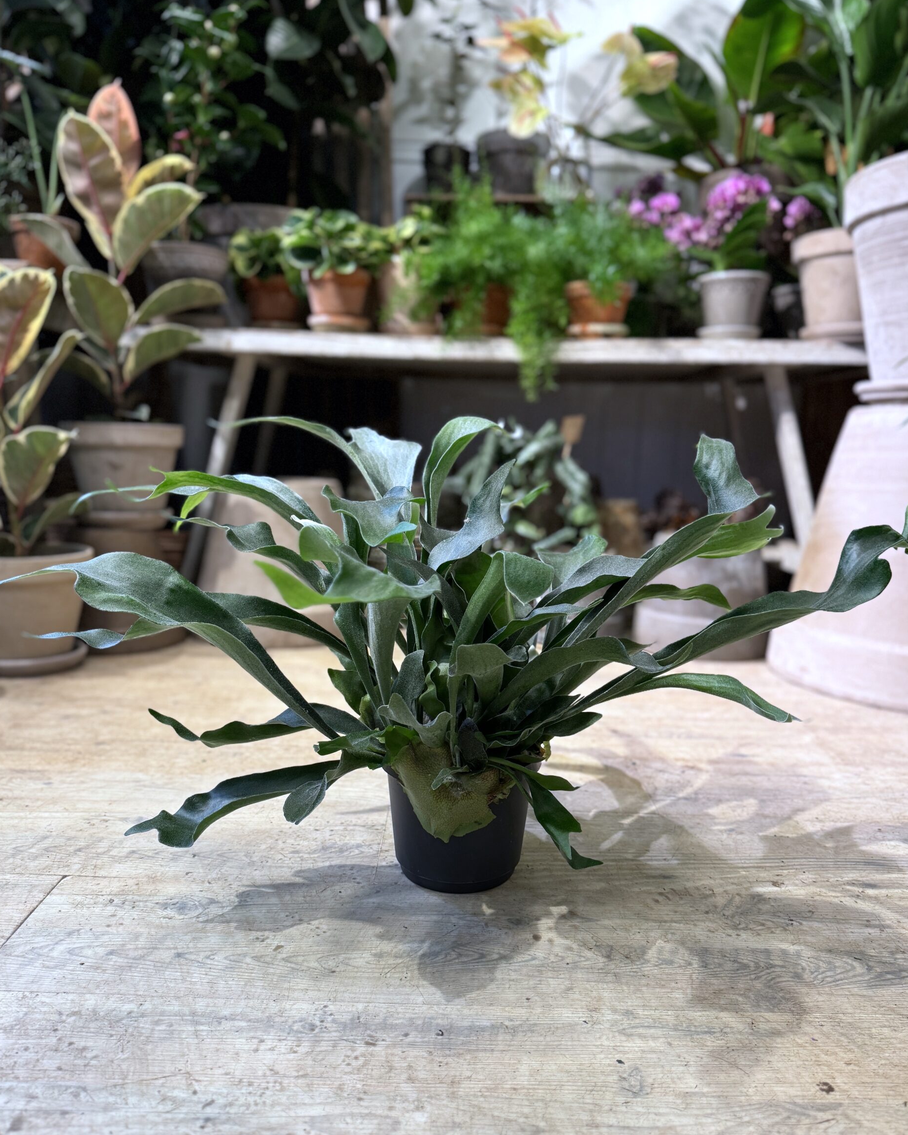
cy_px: 602
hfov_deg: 54.9
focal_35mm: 26
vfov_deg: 66.0
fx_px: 874
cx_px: 454
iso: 160
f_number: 1.78
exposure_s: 1/50
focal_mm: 6.86
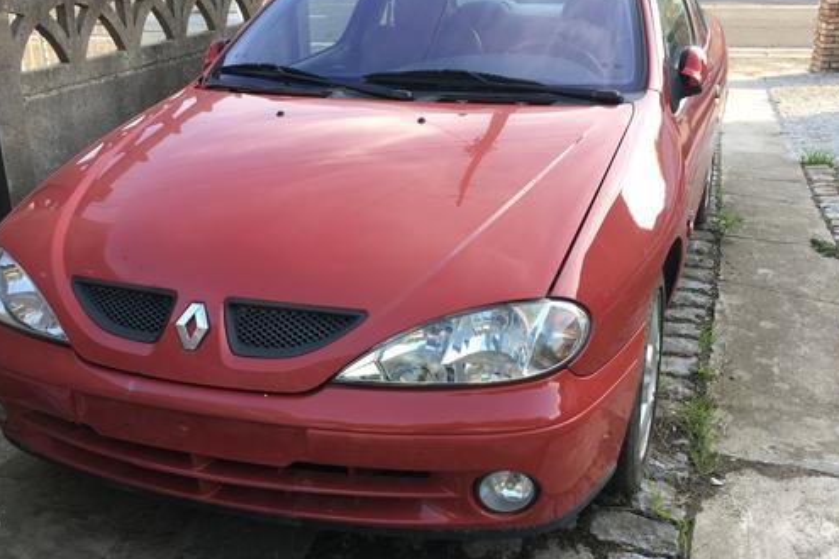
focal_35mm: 39
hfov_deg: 49.6
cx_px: 427
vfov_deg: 34.2
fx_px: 909
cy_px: 288
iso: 25
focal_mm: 4.15
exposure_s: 1/100
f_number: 2.2
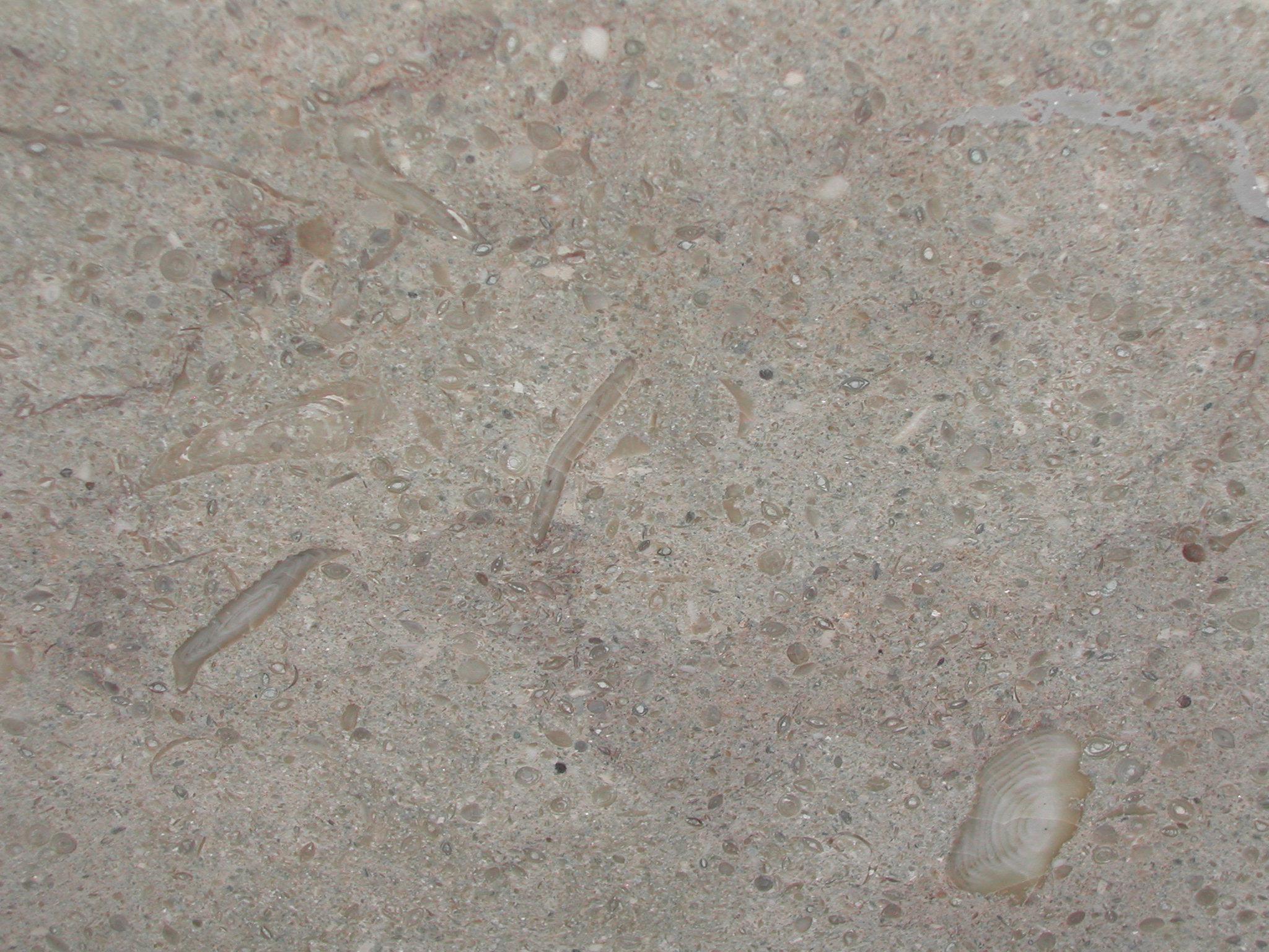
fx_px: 2456
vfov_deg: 21.9
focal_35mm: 67
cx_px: 634
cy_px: 476
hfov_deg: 29.0
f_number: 10
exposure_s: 1/60.1
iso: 100
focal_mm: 14.2
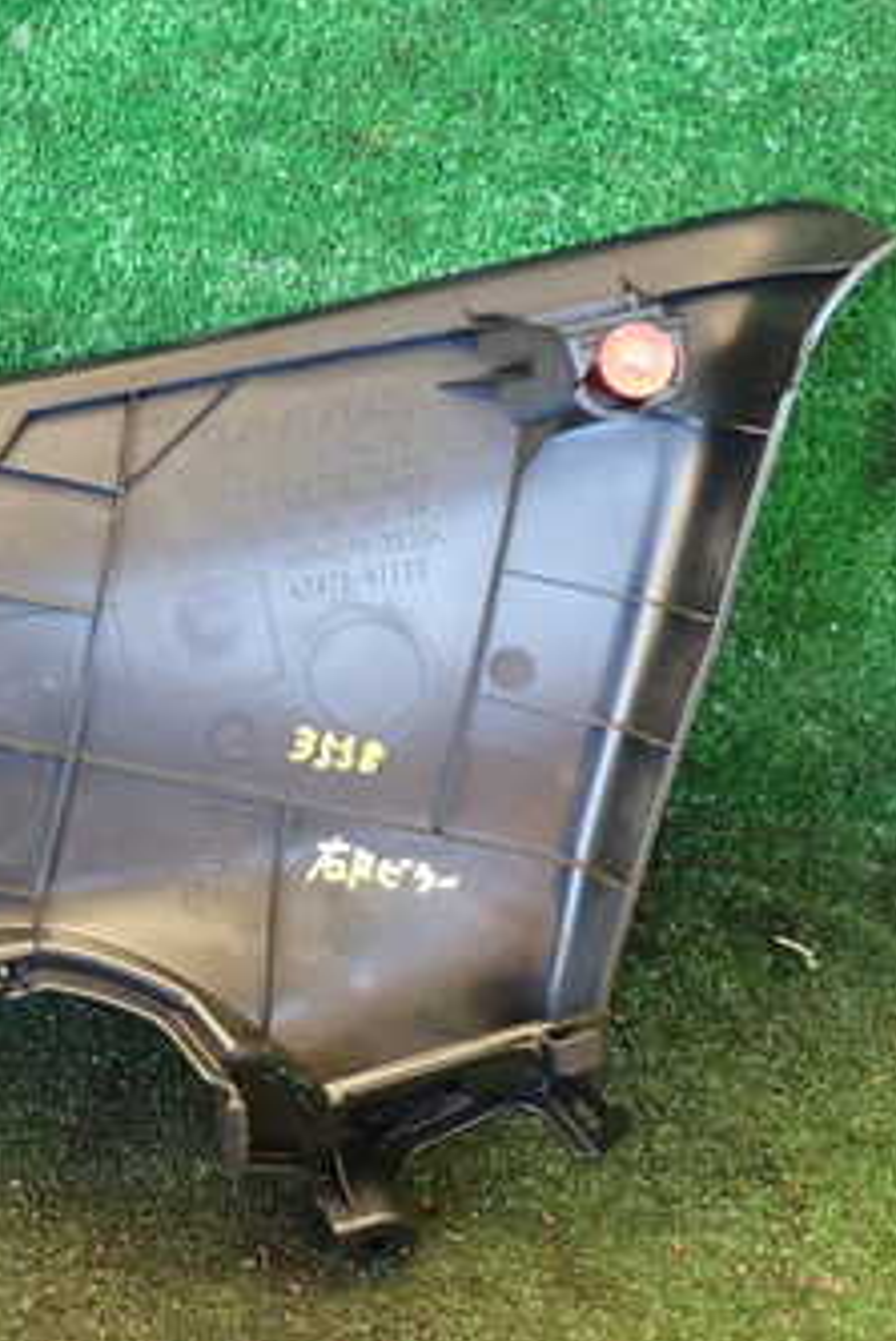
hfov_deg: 22.0
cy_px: 542
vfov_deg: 35.5
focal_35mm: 56
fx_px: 2088
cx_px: -245
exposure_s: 1/30
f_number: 2.3
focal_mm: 5.4
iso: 320
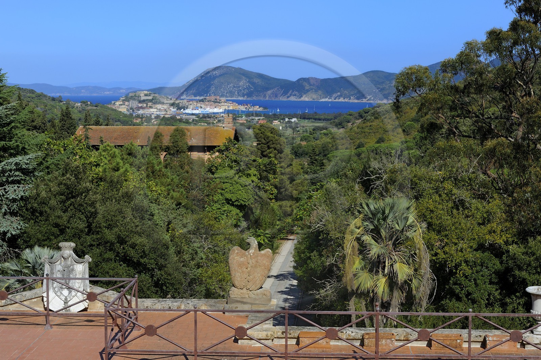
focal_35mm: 70
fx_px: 1052
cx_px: 270
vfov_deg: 19.4
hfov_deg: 28.8
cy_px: 180
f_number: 16
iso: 200
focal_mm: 70
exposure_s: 1/200
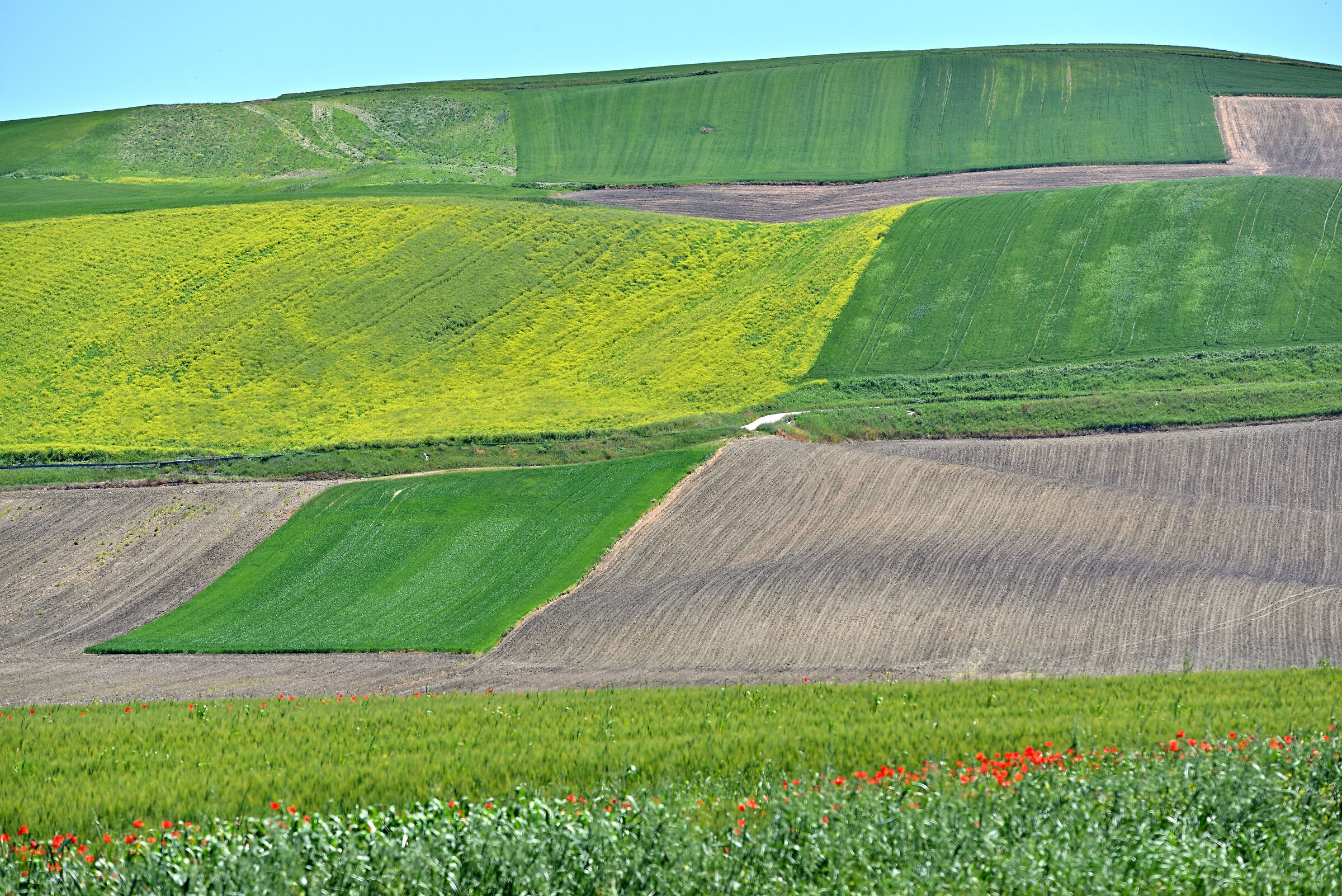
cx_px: 671
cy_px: 448
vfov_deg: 7.0
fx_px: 7271
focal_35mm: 195
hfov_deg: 10.5
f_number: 8
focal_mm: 195
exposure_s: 1/500
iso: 200
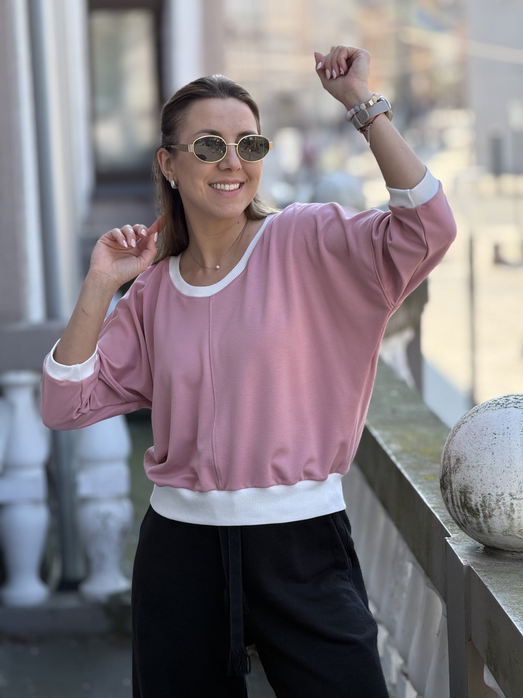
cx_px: 262
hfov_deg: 12.3
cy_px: 349
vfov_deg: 16.4
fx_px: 2417
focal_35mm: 120
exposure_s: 1/229
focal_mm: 15.66
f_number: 2.8
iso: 64
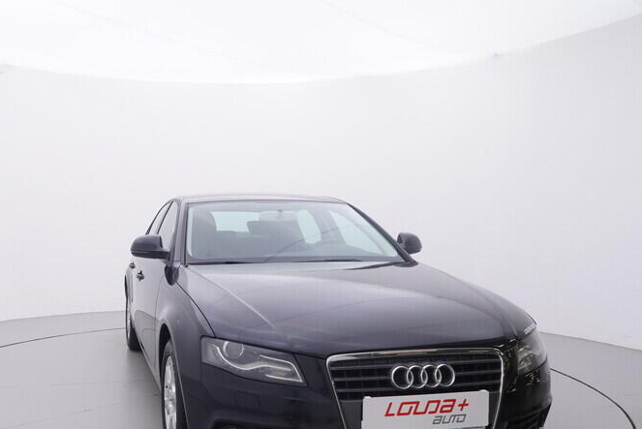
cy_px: 294
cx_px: 199
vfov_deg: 37.6
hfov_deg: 53.3
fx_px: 620
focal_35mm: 35
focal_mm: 15
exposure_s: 1/80
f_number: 5
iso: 200
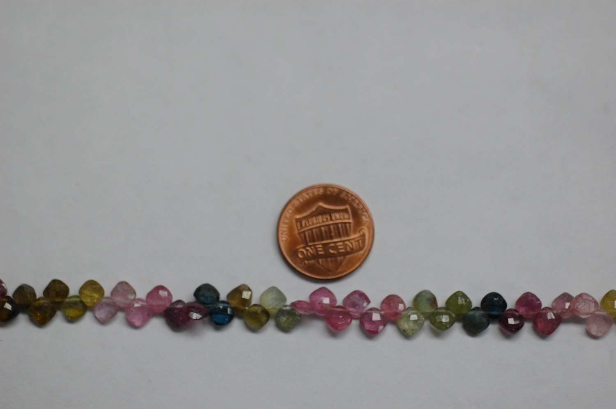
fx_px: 1538
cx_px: 308
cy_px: 204
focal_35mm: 90
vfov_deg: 15.2
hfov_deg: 22.6
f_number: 3.3
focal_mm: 60
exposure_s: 1/200
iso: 400
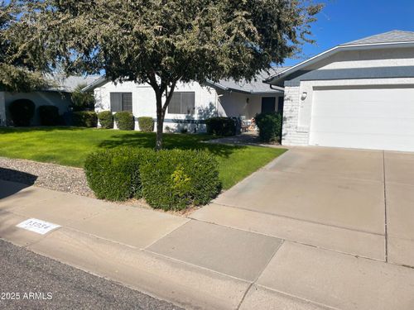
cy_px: 155
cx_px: 207
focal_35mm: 26
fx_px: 311
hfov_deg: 67.3
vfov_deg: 53.1
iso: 32
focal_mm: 4.2
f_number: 1.6
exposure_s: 1/6494
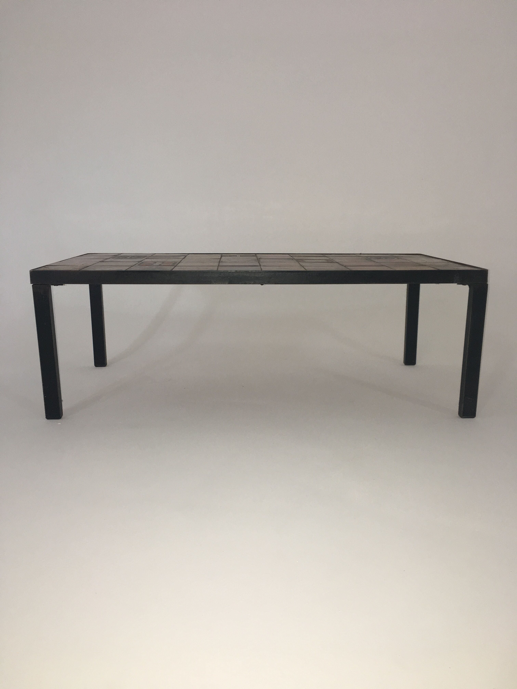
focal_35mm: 29
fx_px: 577
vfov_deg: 61.7
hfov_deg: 48.2
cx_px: 258
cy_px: 344
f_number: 2.2
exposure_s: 1/33
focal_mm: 4.15
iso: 50
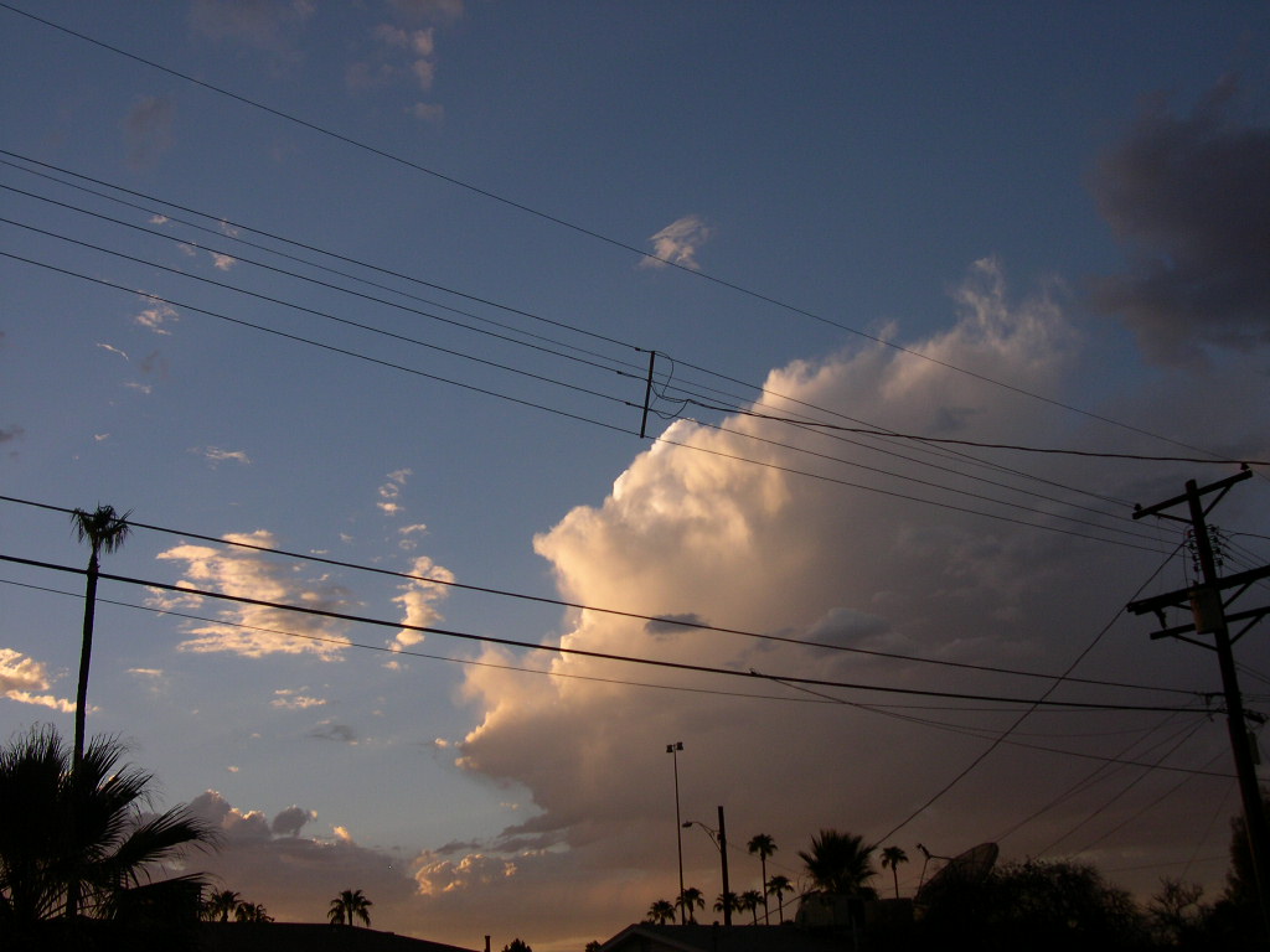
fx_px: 1394
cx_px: 635
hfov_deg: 49.0
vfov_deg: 37.7
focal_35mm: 38
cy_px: 476
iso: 100
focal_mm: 8
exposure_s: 1/100
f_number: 7.6
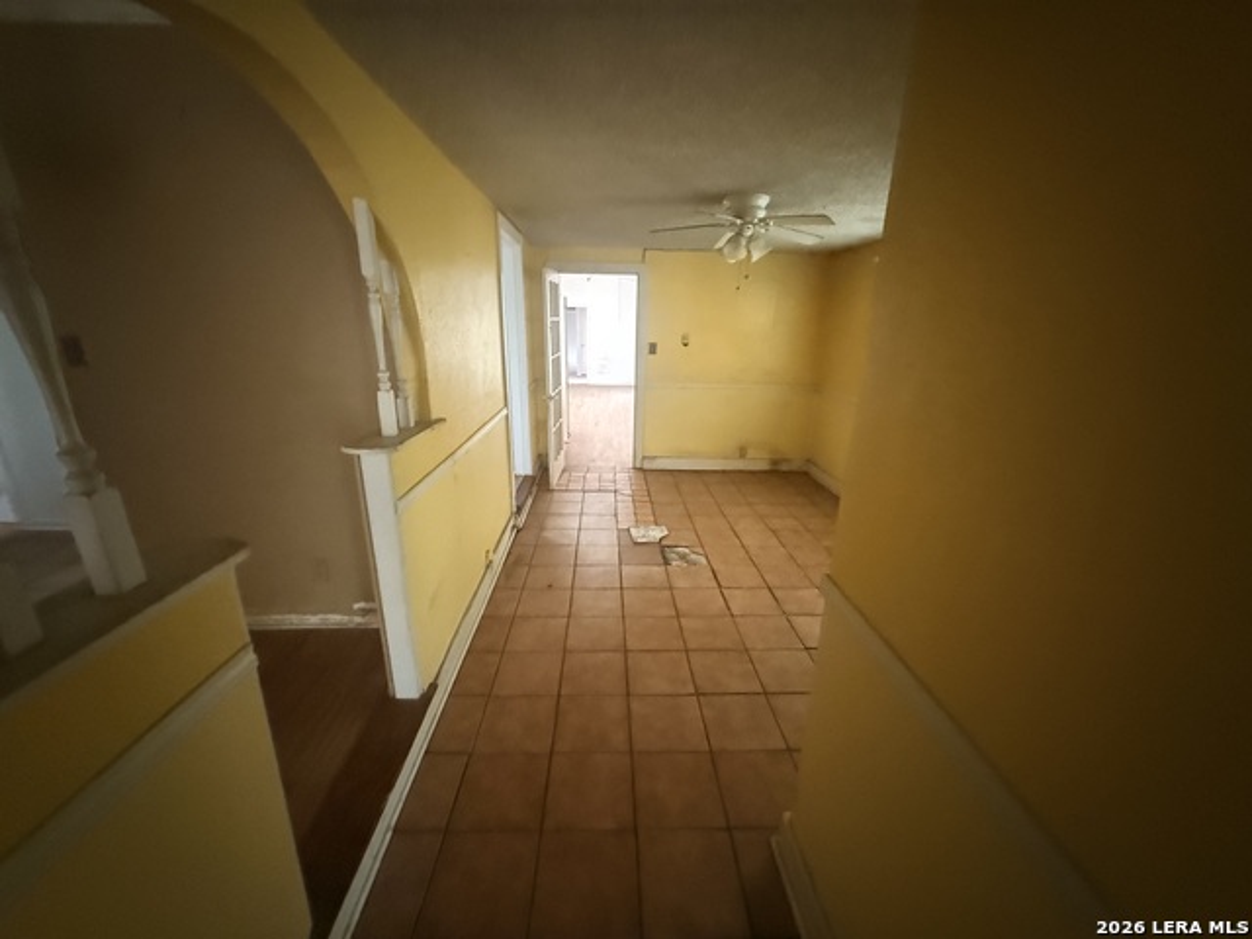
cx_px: 626
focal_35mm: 14
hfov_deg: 102.1
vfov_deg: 85.7
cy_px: 470
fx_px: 506
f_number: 2.2
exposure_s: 1/45
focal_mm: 2.22
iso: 1600
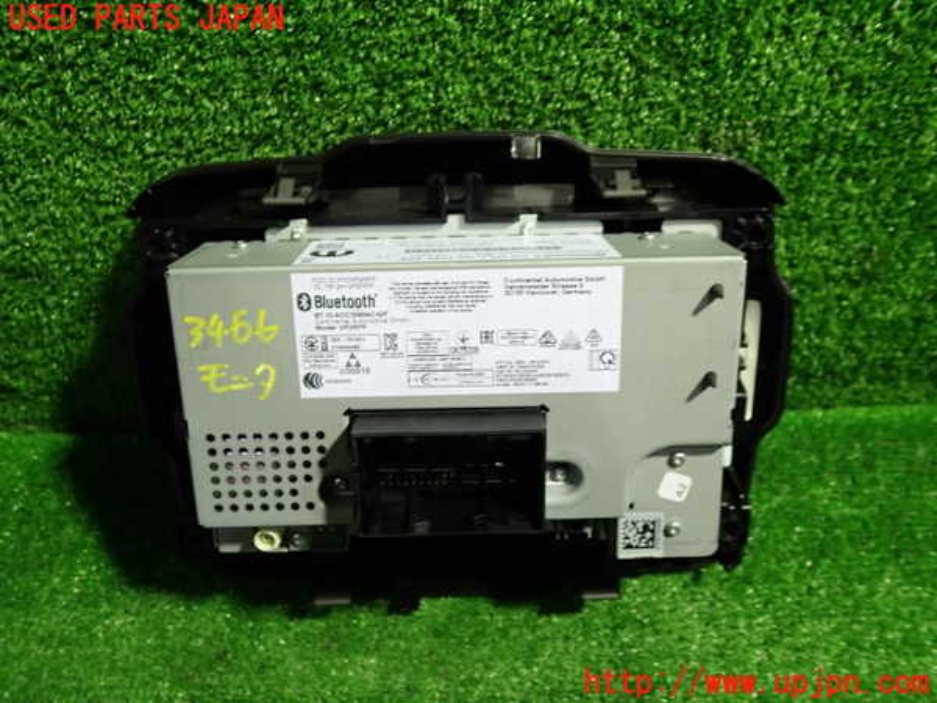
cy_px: 352
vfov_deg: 46.8
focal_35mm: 30
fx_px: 812
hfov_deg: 60.0
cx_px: 468
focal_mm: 5.4
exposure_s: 1/30
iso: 200
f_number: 2.3
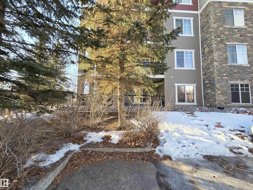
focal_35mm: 13
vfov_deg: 89.9
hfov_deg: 106.2
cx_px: 126
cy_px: 95
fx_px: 95
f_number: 2.2
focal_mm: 2.2
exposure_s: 1/166
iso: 50
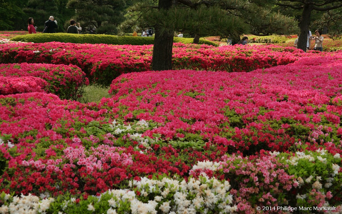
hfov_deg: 28.6
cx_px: 172
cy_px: 103
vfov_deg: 18.1
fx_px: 671
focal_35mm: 72
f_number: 11
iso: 400
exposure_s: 1/160
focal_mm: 70
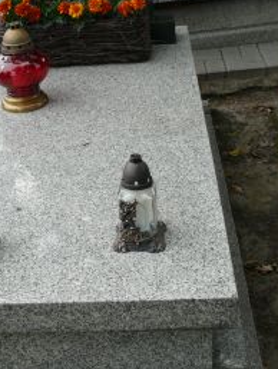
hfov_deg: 22.4
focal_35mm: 65
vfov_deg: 29.8
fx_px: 695
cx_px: 69
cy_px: 200
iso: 100
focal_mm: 7.4
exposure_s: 1/160
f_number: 4
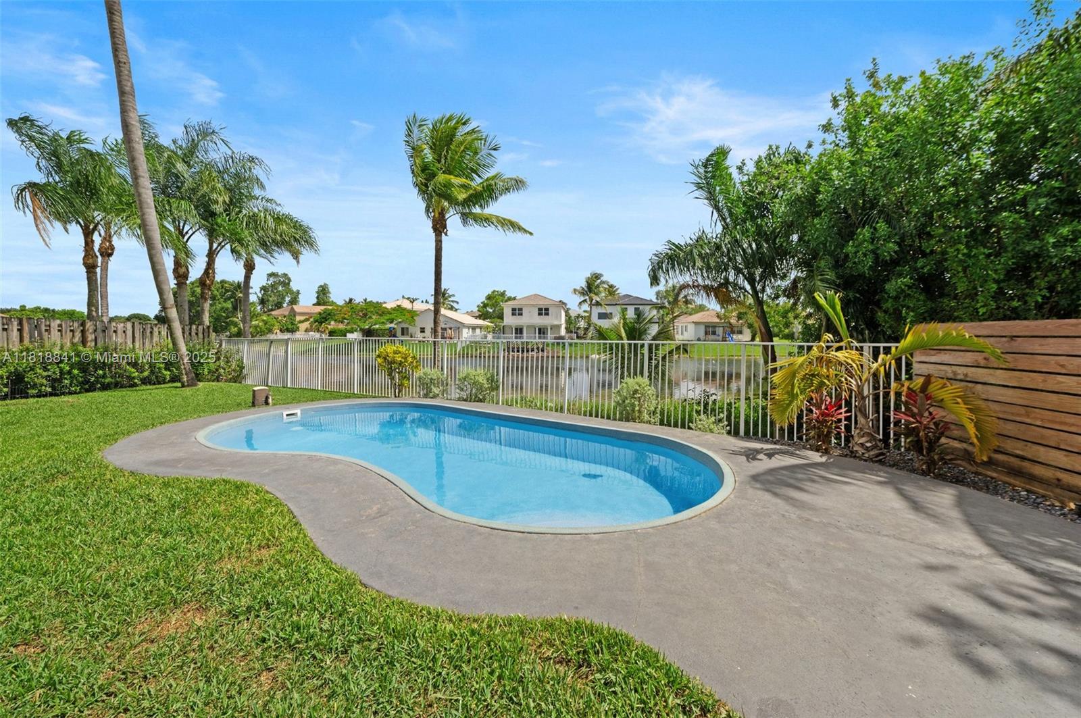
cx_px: 540
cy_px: 359
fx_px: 420
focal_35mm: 14
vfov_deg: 81.1
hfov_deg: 104.3
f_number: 8
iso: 200
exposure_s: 1/500
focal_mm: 14
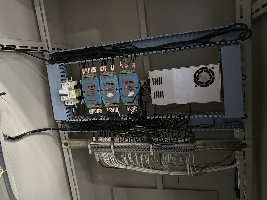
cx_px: 134
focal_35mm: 24
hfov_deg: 71.6
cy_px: 100
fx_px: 185
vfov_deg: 56.8
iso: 800
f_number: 1.78
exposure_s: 1/25
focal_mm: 6.86
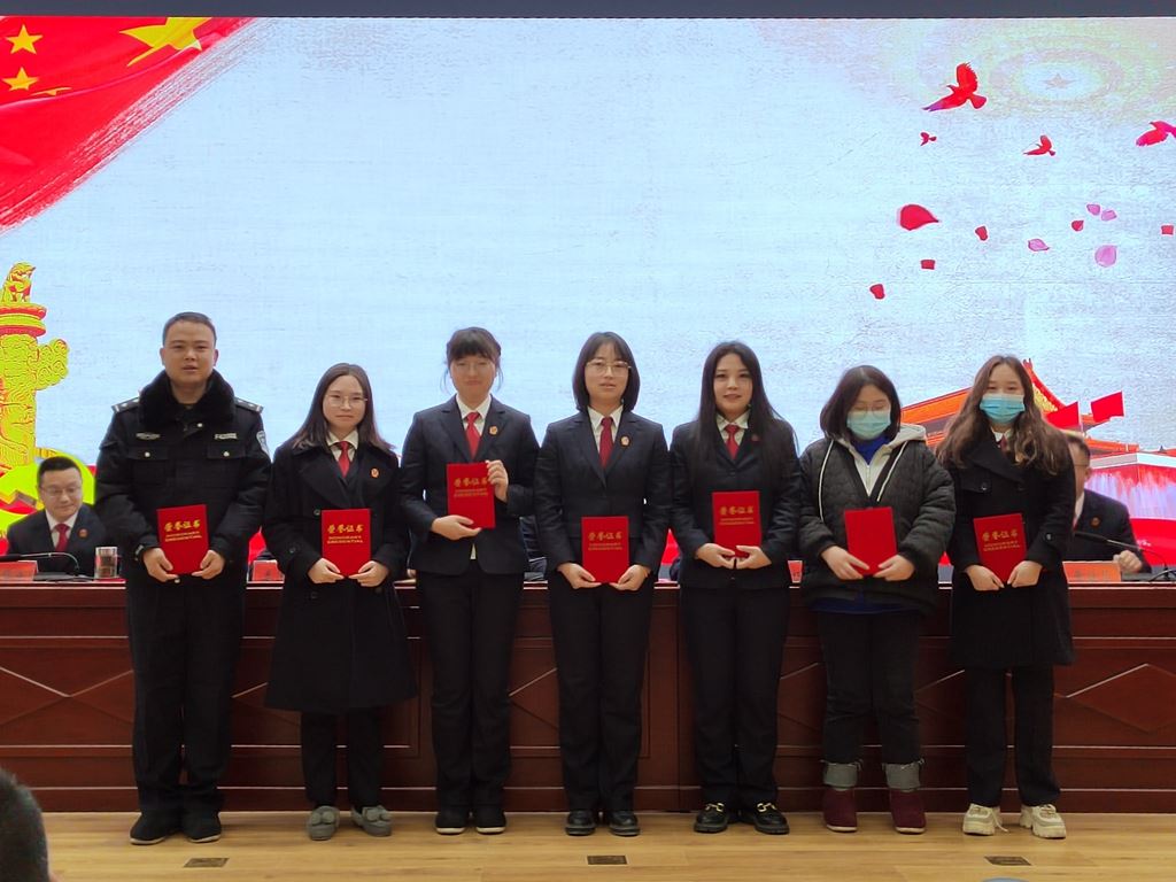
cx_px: 588
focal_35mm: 30
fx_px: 1019
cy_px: 441
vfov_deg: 46.8
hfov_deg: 60.0
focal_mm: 5.52
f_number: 1.9
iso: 397
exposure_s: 1/100
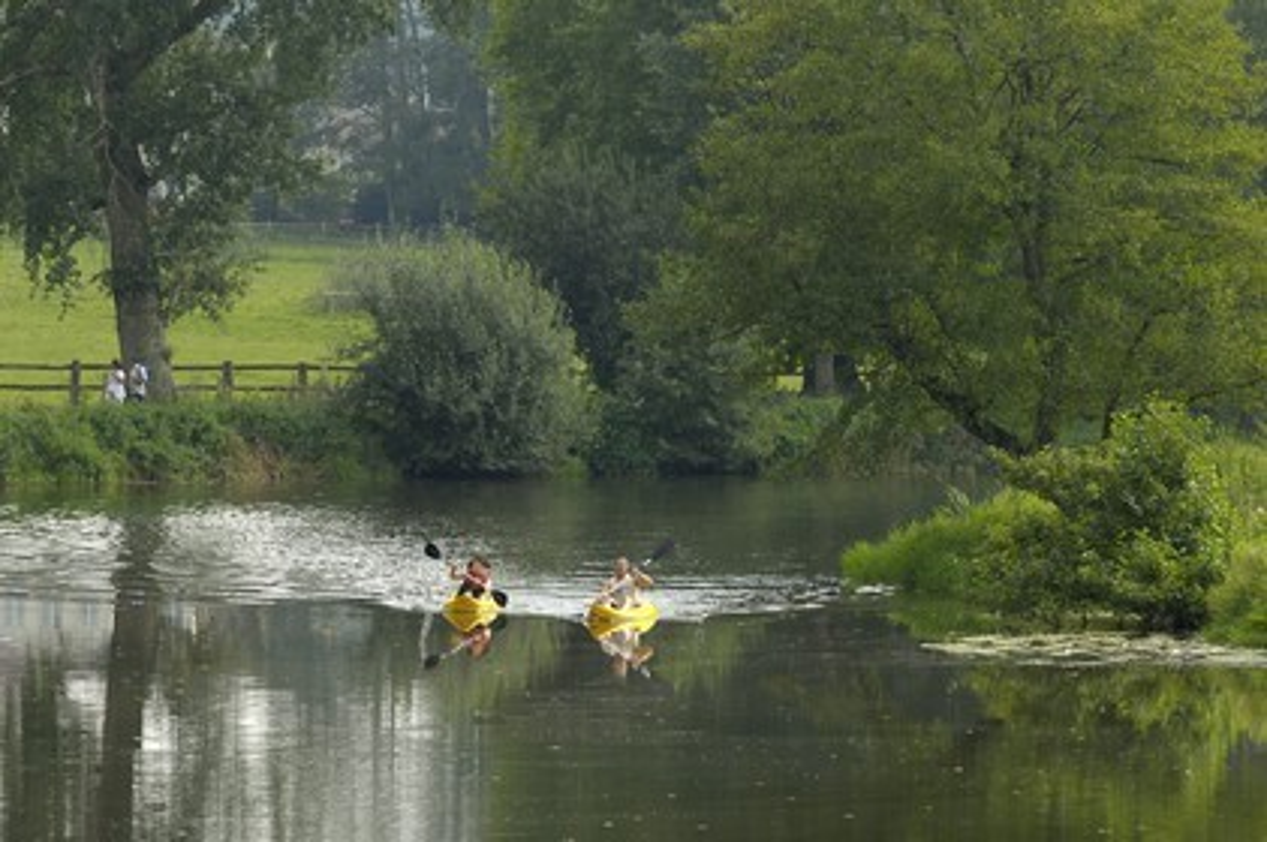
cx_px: 634
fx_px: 8967
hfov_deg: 8.1
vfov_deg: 5.4
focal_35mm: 255
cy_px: 421
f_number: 4.5
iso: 100
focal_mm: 170
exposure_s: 1/250
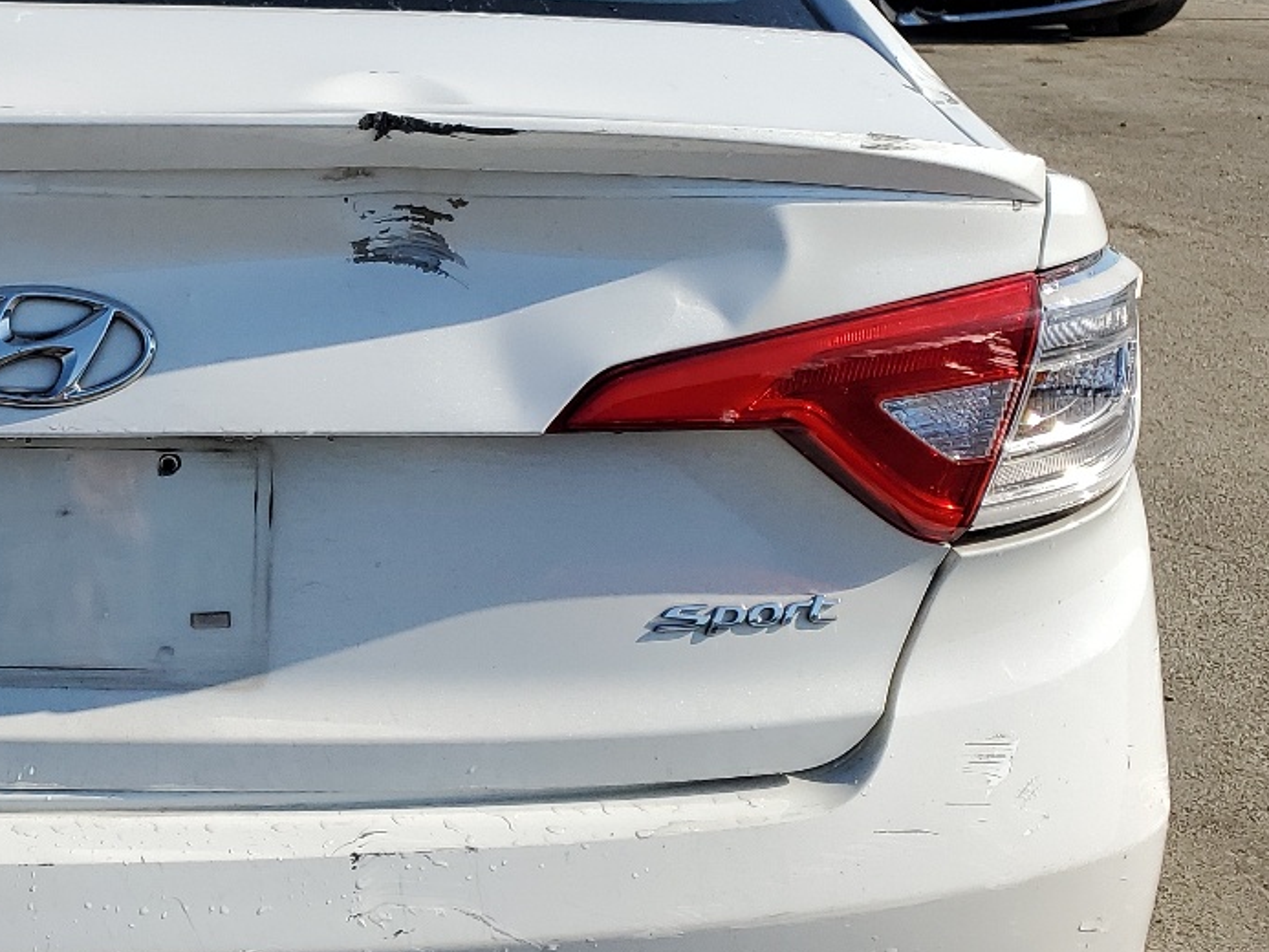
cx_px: 4
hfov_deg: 30.0
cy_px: 480
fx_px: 2200
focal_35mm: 60
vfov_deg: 24.4
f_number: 1.5
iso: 50
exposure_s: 1/5000
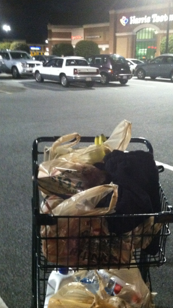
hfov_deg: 30.4
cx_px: 105
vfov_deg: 51.6
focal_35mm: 39
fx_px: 318
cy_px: 157
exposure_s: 1/15
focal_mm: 3.85
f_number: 2.8
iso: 800
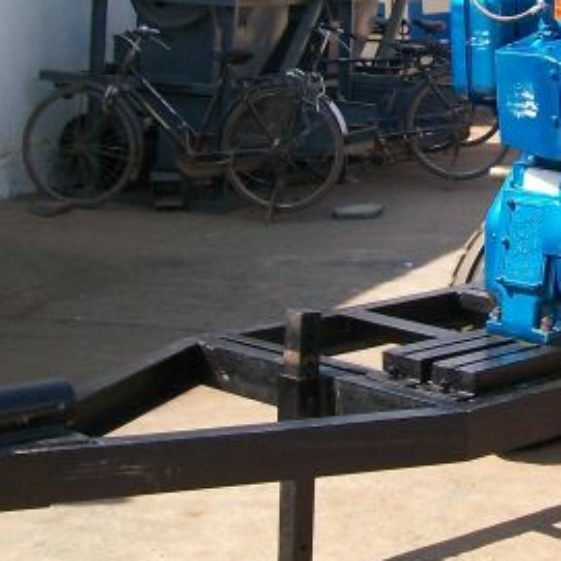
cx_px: 511
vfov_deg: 18.4
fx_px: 1724
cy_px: 141
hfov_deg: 18.2
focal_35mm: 94
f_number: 2.7
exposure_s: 1/640
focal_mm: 6
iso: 80
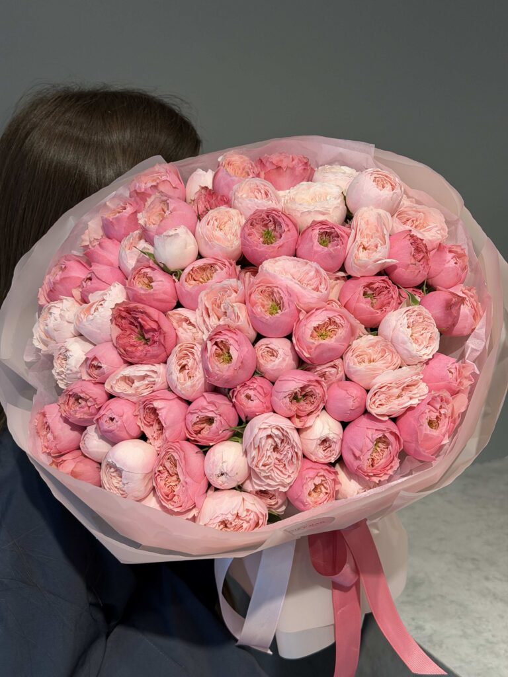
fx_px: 939
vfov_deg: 39.7
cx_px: 254
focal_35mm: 48
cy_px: 338
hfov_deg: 30.3
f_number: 1.78
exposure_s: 1/100
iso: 64
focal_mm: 6.76
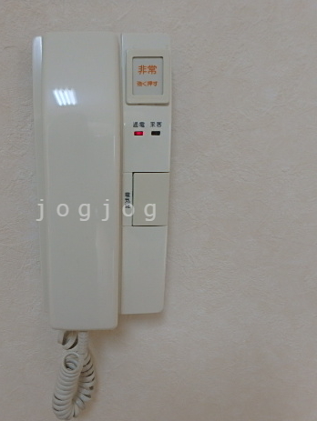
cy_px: 210
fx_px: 354
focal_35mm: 29
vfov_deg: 61.6
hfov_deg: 47.3
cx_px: 98
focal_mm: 3.7
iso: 200
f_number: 3.5
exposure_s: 1/50
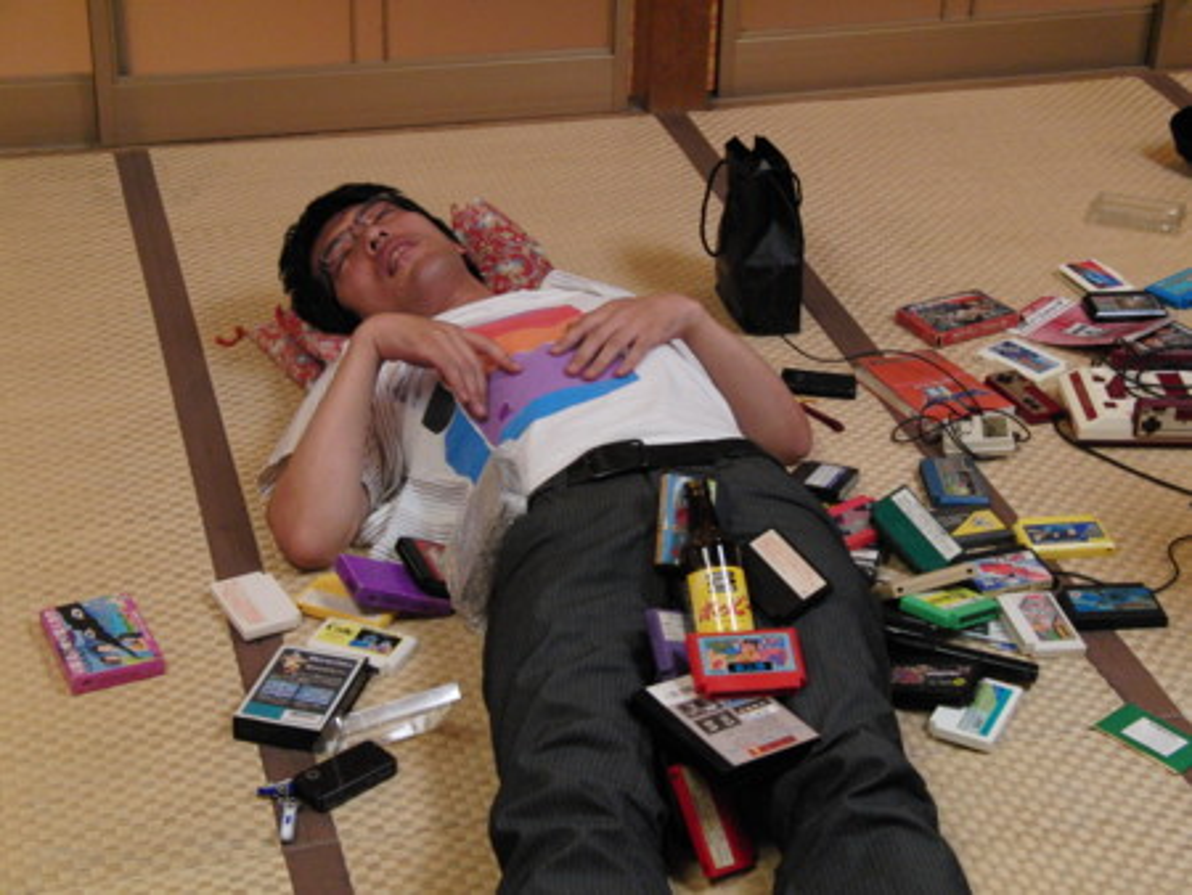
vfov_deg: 21.0
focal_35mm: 70
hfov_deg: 27.8
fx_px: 2412
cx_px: 596
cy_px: 448
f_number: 2.9
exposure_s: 1/25
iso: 400
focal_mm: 14.1
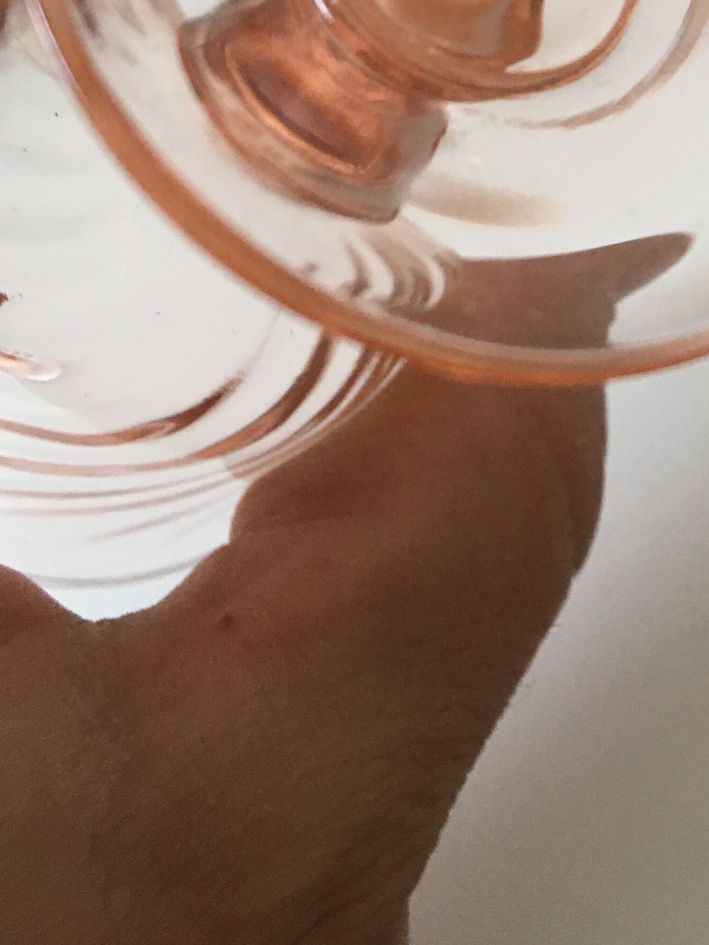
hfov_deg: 21.7
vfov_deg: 26.9
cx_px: 651
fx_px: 1802
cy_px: -107
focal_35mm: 66
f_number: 2.2
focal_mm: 4.15
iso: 64
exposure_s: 1/33
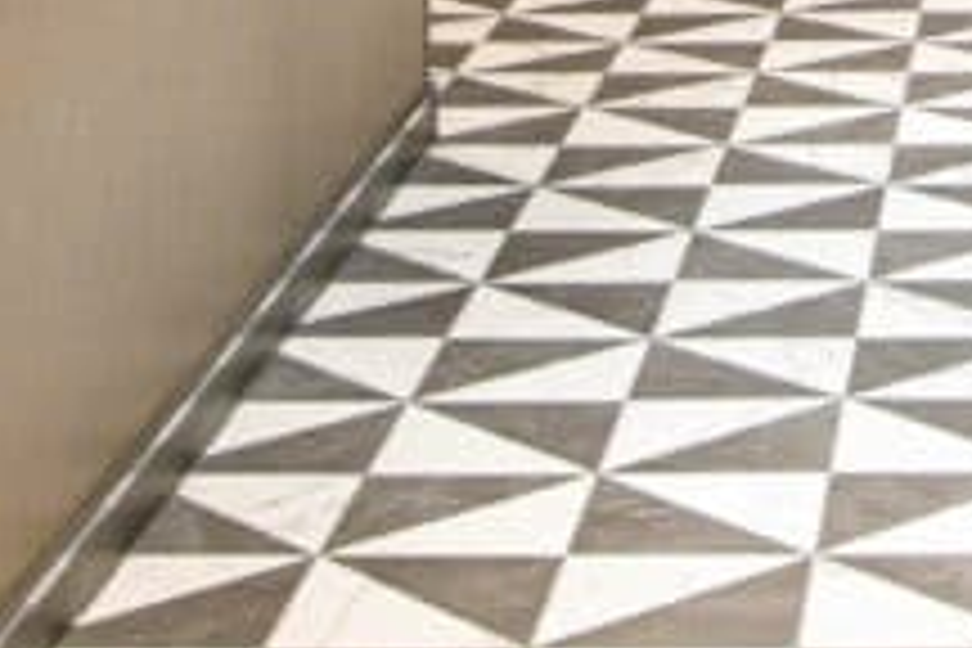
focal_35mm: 128
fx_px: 3456
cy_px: -778
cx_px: 1071
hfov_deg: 15.6
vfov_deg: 9.7
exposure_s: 1/100
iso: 1600
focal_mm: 18
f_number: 4.2
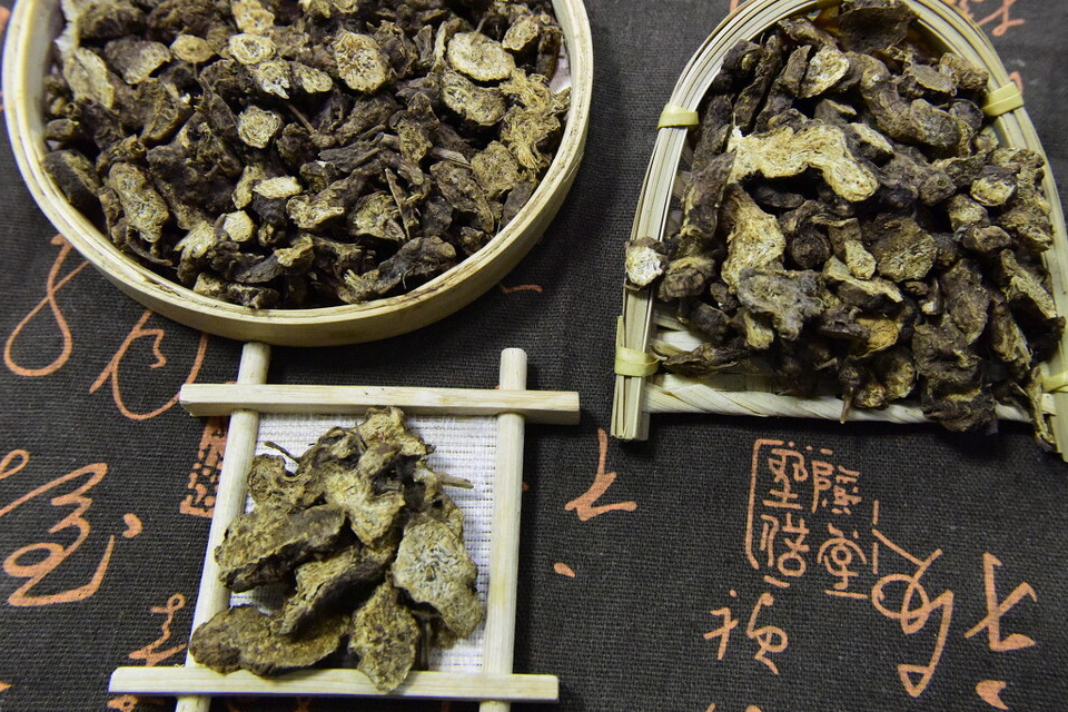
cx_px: 554
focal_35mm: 30
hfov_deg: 61.9
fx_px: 890
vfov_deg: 43.4
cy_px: 285
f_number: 7.1
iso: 12800
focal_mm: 24
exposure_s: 1/100
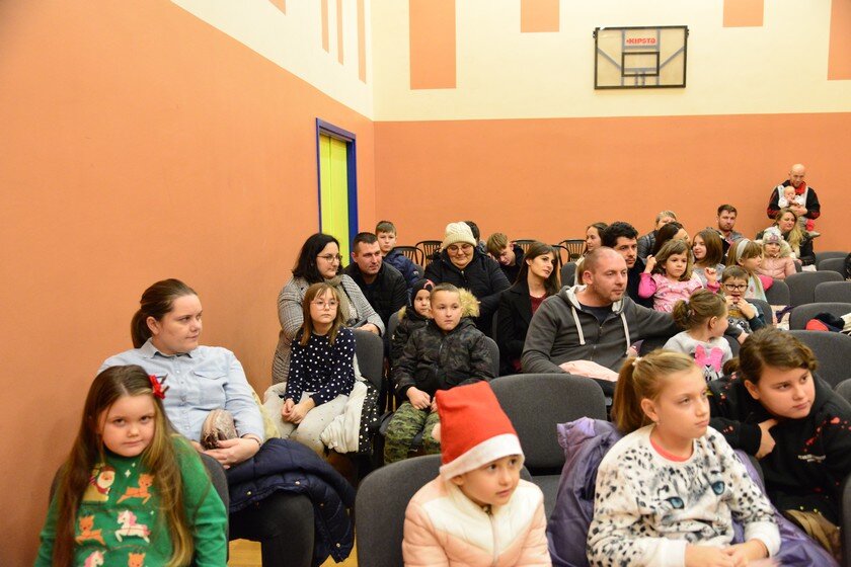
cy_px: 284
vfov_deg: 42.3
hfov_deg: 60.3
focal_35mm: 31
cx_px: 426
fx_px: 733
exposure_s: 1/100
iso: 6400
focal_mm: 31
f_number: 4
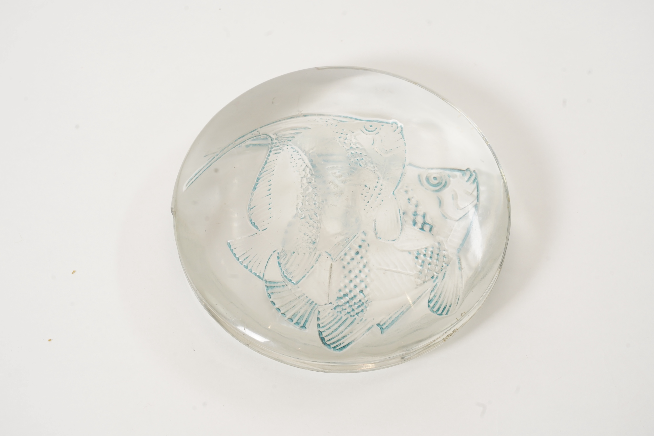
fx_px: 1762
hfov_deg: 21.0
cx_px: 327
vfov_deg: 14.1
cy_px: 218
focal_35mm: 97
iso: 1250
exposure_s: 1/125
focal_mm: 97
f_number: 13
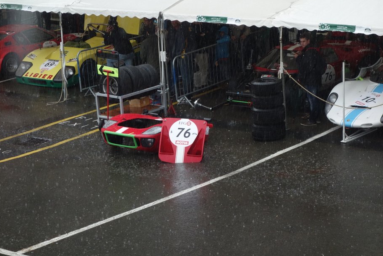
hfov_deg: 18.4
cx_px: 195
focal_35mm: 111
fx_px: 1181
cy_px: 128
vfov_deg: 12.3
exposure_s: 1/250
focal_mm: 36.95
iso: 800
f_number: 4.9
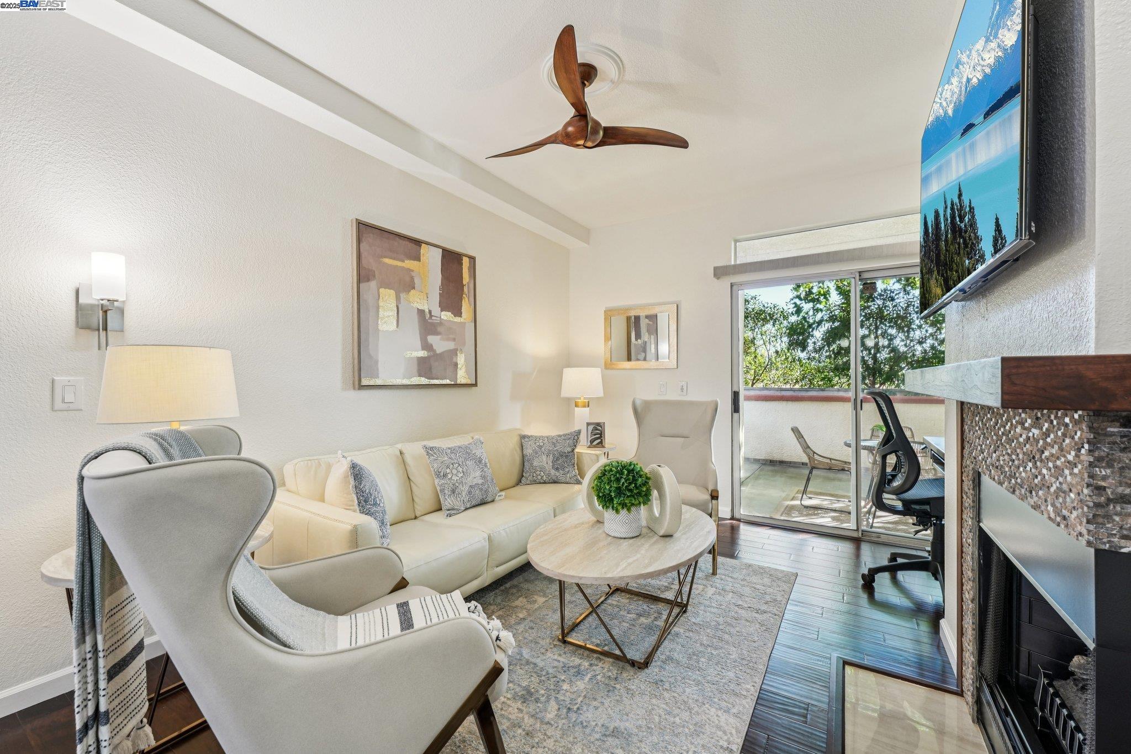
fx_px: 440
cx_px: 566
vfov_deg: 81.2
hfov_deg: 104.3
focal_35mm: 14
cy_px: 377
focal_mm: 14
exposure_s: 1/40
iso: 800
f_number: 8
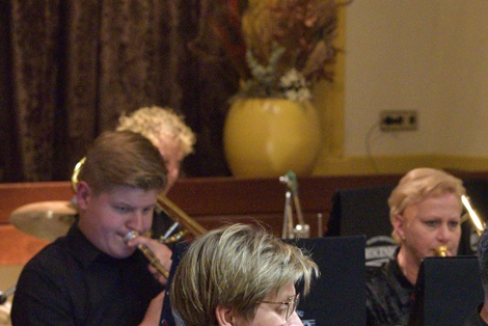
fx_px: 3174
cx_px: 504
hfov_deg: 8.7
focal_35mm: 234
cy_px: 288
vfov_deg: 5.9
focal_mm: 110
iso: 12800
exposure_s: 1/100
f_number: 6.3
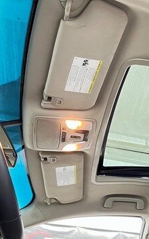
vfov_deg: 40.1
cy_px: 148
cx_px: 171
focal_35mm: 50
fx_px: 326
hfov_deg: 23.8
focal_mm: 5.1
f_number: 1.6
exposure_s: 1/40
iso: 500
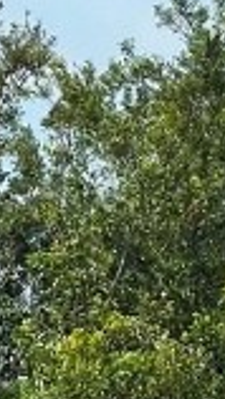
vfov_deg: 6.4
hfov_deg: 3.5
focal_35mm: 339
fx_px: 3592
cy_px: 121
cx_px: 576
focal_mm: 6.86
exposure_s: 1/3472
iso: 64
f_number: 1.78
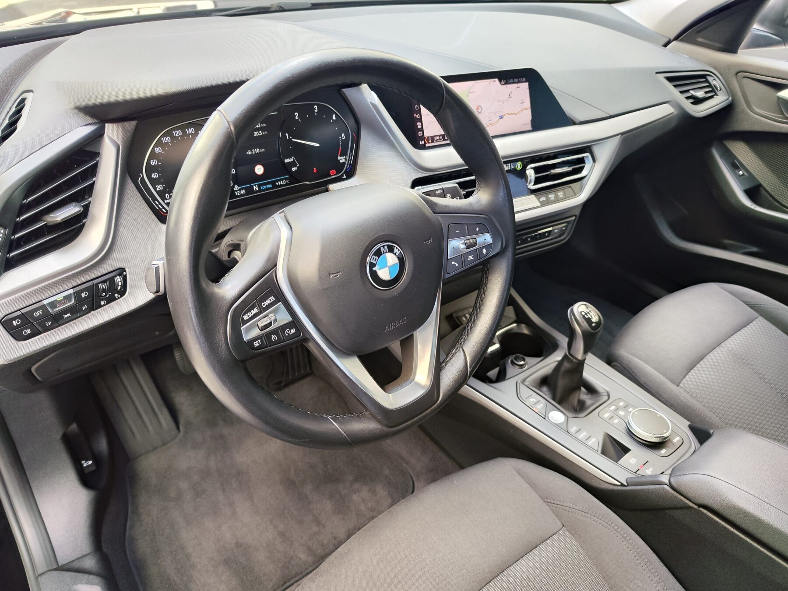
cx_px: 394
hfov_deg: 73.9
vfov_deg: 58.9
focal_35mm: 23
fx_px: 524
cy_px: 296
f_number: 1.69
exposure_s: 1/100
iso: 211
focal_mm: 7.01
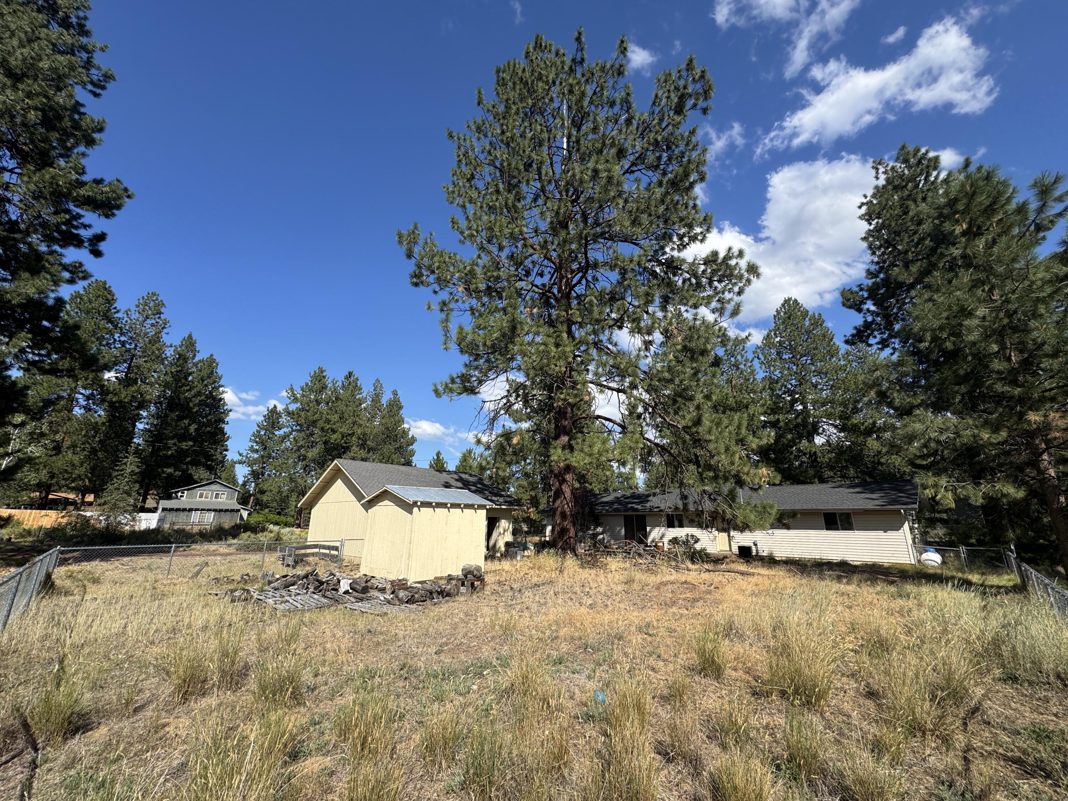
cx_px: 534
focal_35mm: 14
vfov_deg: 85.7
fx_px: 432
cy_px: 400
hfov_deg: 102.1
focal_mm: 2.22
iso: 40
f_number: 2.2
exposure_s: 1/1672
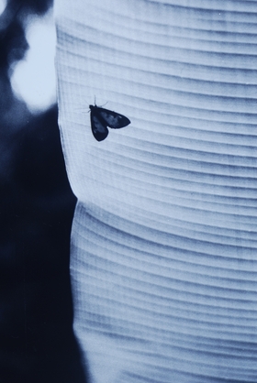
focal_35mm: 103
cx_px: 132
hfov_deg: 13.3
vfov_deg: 19.8
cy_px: 199
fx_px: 1099
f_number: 16
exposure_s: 1/13
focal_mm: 60
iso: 100
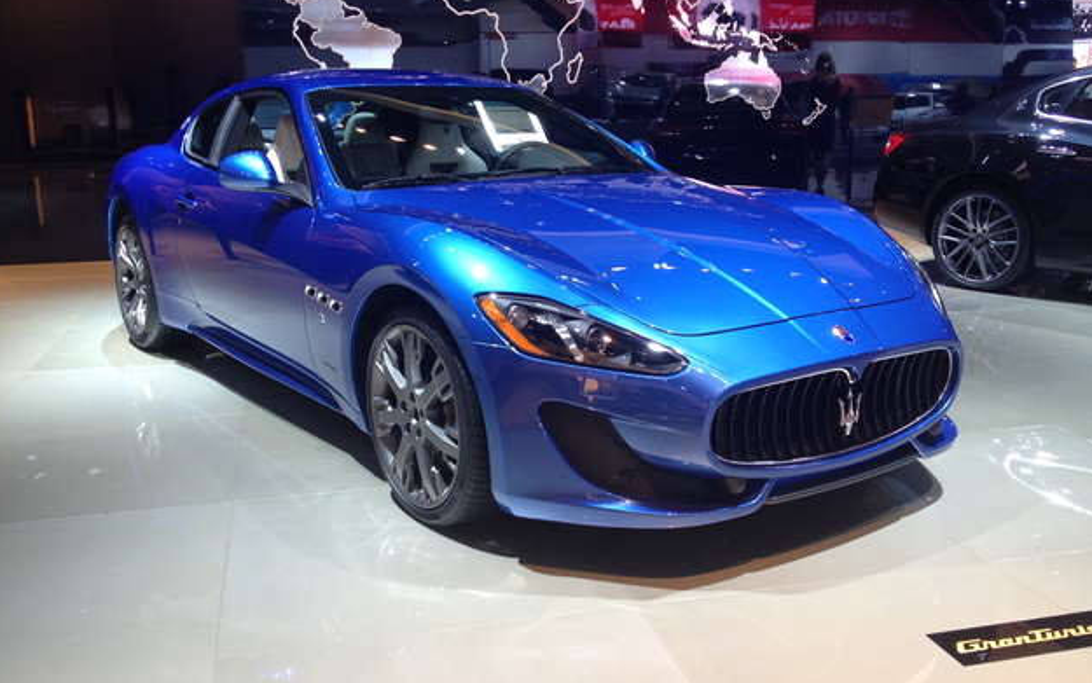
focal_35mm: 38
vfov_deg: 33.6
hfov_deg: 51.5
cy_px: 325
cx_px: 542
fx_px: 1131
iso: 64
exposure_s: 1/30
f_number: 2.4
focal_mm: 4.28
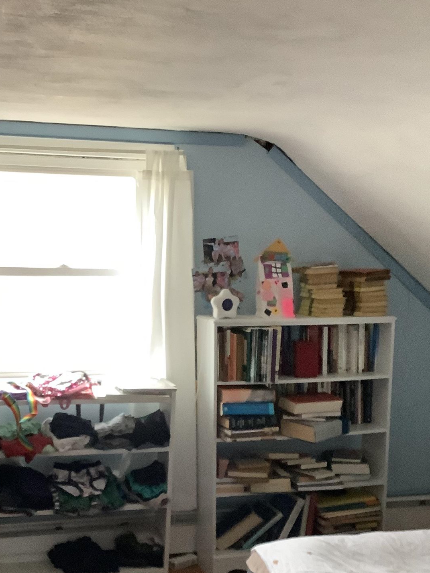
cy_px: 408
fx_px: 828
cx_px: 169
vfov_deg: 37.5
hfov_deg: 29.0
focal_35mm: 50
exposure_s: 1/60
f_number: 2.4
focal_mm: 3.3
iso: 250
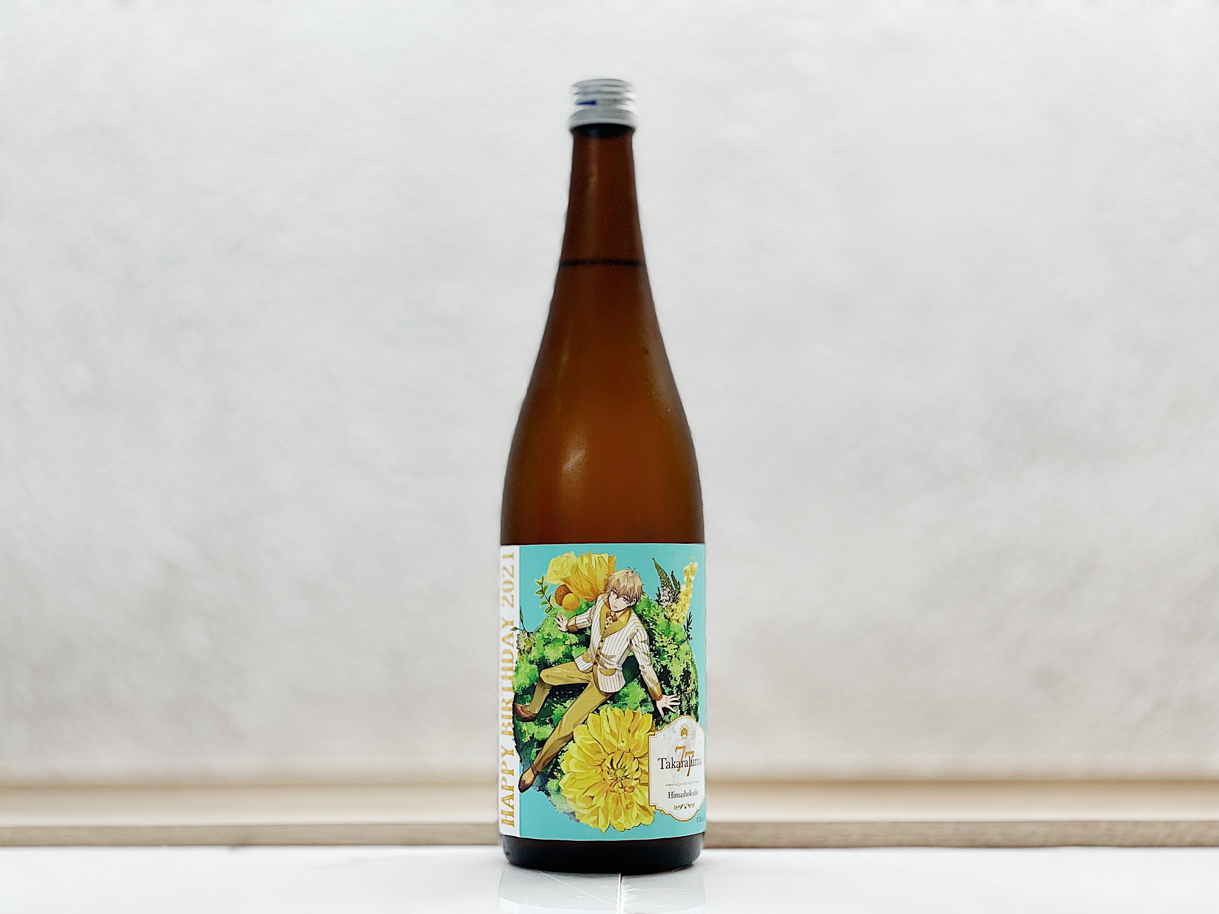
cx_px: 610
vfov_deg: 28.0
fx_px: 1831
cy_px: 457
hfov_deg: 36.8
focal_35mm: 52
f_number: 2
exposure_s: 1/100
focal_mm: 6
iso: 64
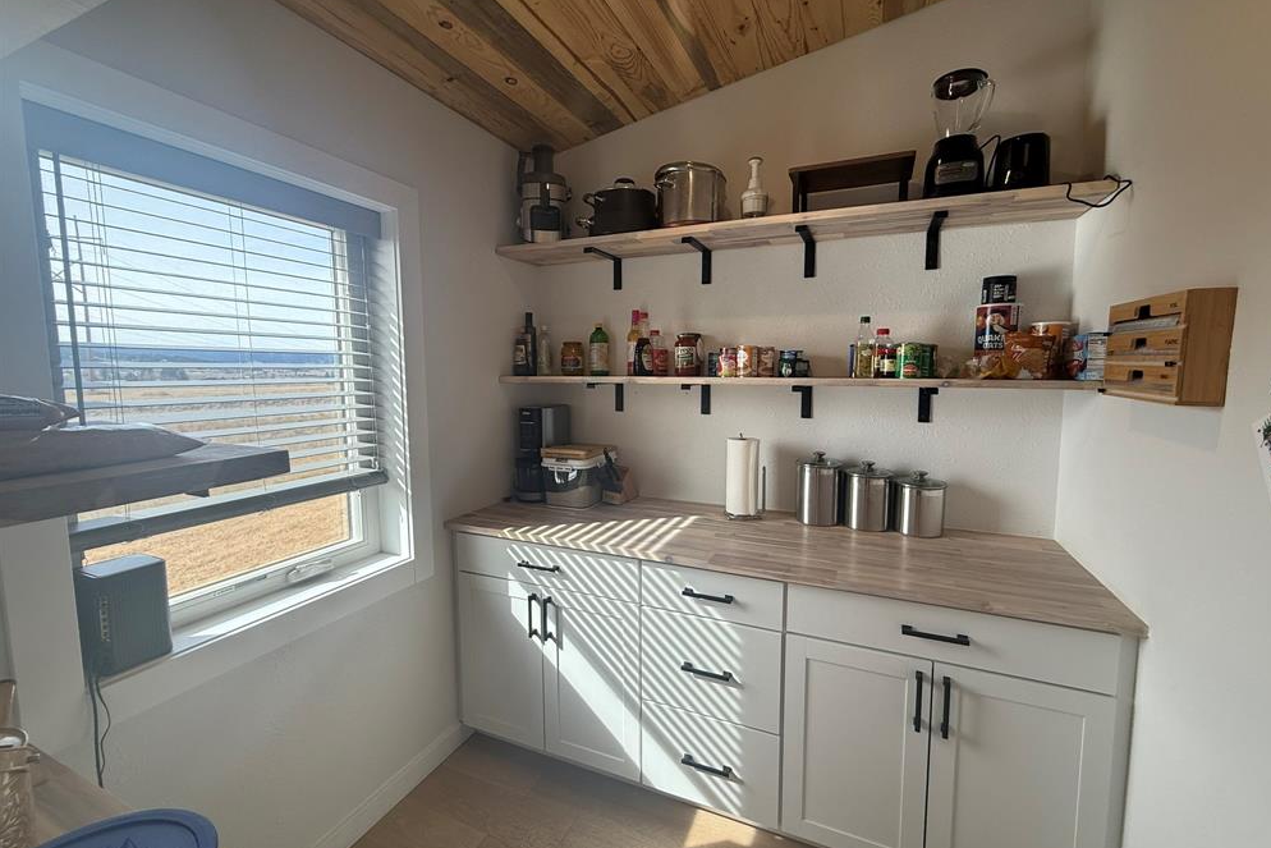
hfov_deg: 100.4
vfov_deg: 77.3
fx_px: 530
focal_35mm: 15
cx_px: 653
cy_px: 417
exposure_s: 1/188
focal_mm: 2.22
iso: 64
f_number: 2.2
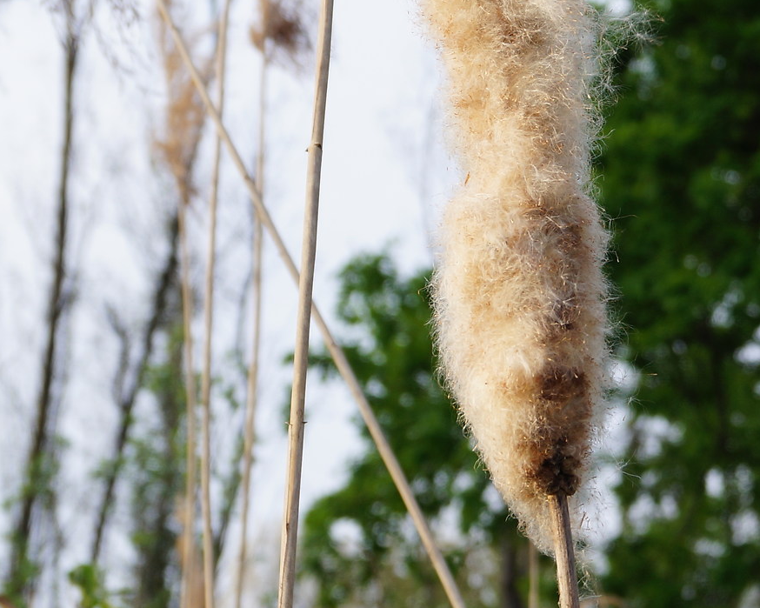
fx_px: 3043
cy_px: 316
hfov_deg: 14.0
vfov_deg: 11.4
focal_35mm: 135
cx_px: 776
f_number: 6.3
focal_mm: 35
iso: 100
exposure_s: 1/80
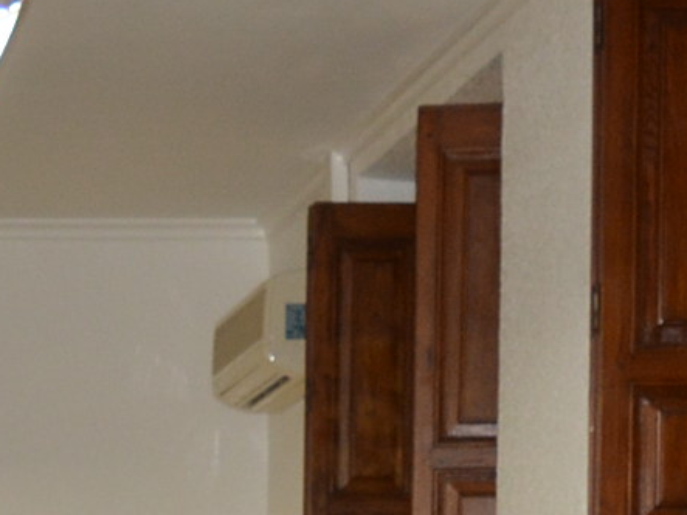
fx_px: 3869
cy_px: 1198
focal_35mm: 195
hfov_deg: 9.6
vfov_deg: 7.2
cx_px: -623
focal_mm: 20
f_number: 4
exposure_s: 1/60
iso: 400
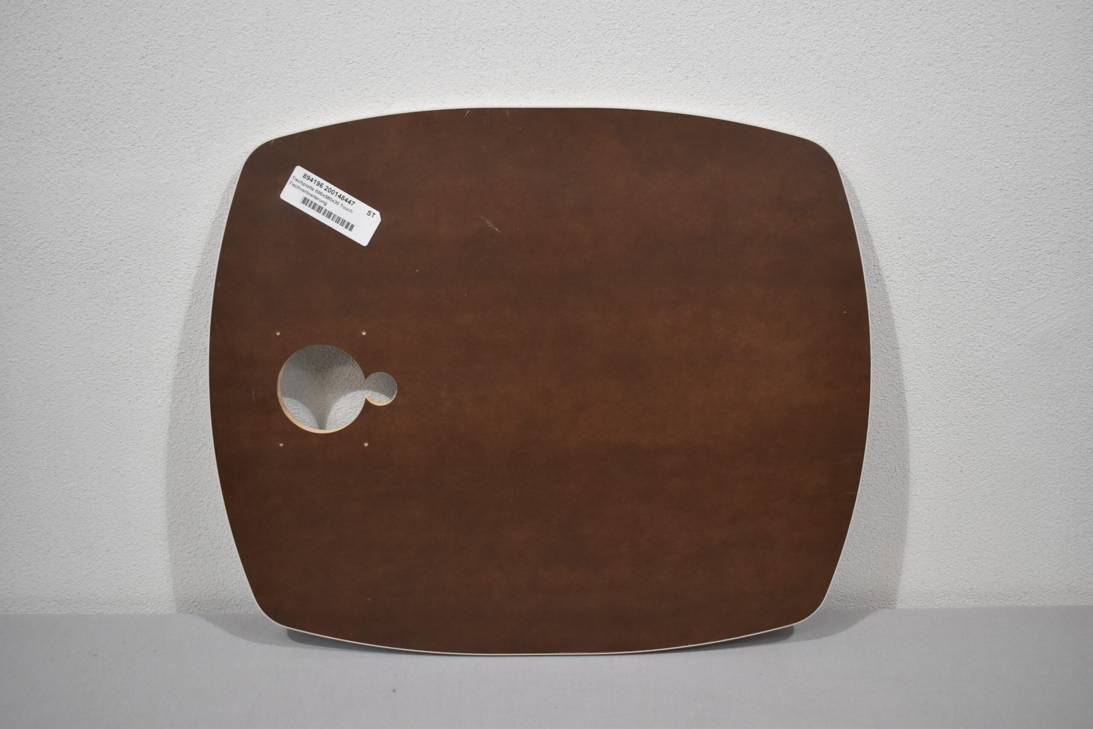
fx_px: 1275
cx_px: 546
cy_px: 364
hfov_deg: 46.4
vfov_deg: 31.9
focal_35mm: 42
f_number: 4.2
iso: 800
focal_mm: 28
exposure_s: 1/250
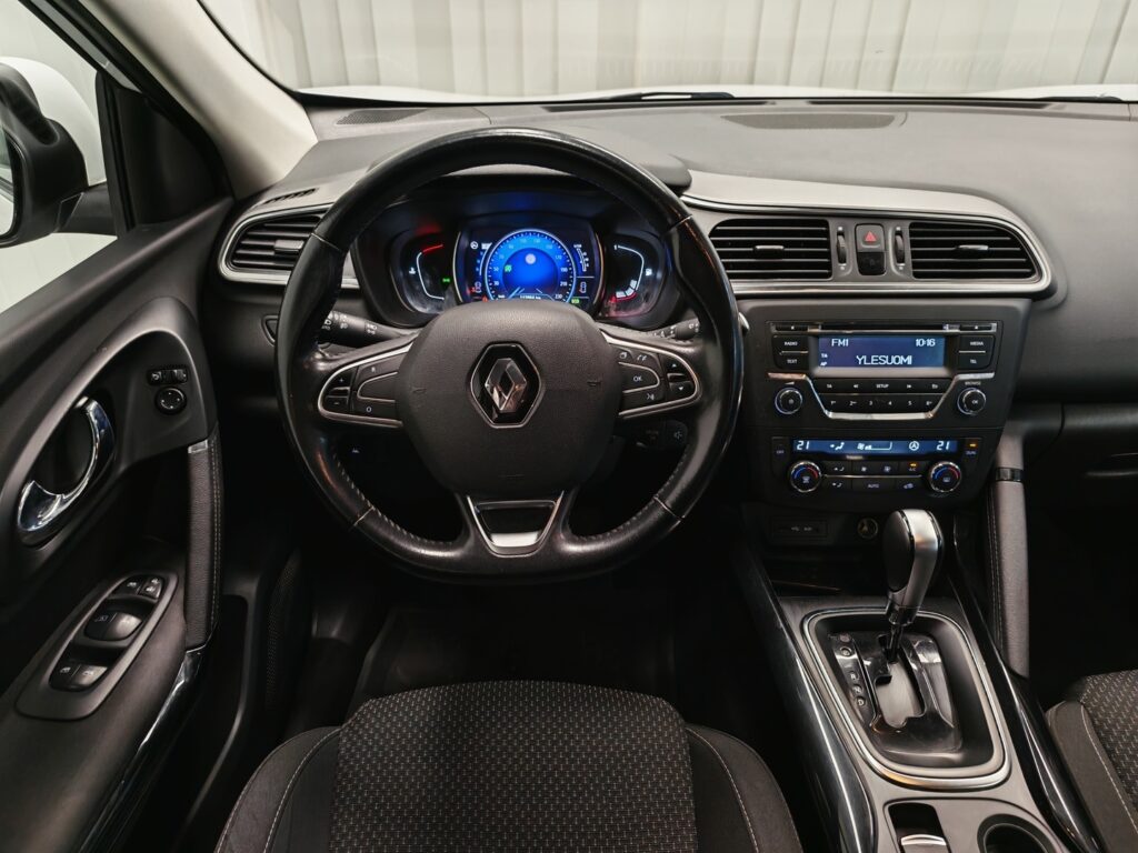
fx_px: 756
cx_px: 569
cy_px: 426
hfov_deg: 73.9
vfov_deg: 58.9
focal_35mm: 23
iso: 160
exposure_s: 1/50
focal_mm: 5.4
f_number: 1.6
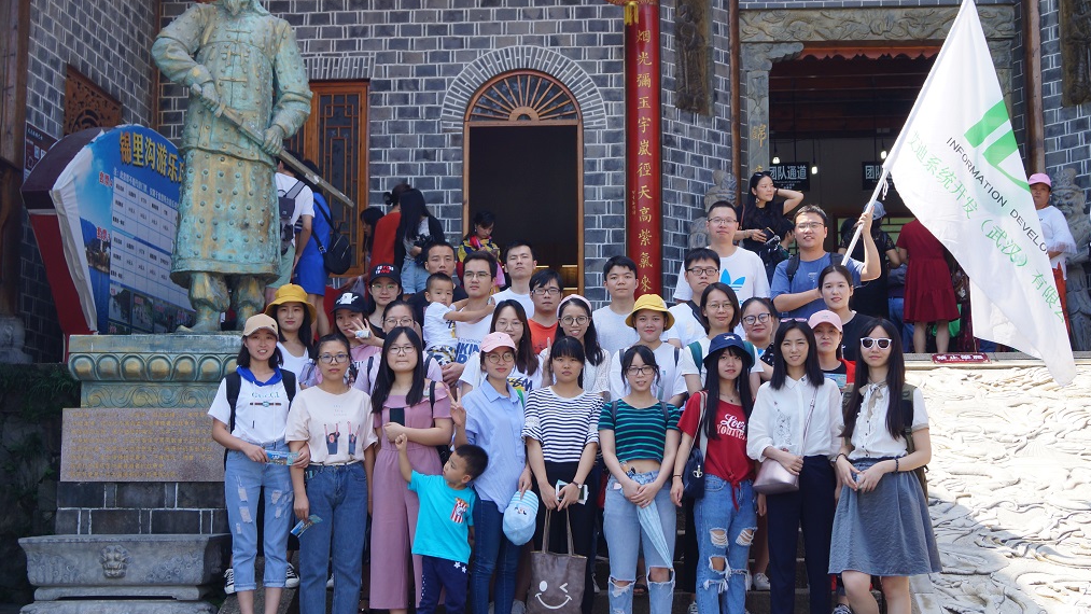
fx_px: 1591
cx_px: 549
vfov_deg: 21.8
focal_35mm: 55
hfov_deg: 37.8
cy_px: 294
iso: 100
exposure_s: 1/125
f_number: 7.1
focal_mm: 35
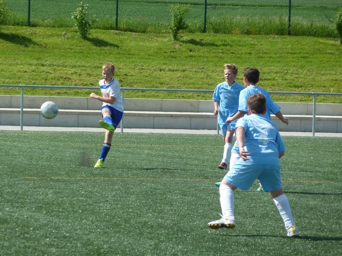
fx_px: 2964
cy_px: 128
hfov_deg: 6.6
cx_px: 171
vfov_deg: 5.0
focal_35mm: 300
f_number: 4.9
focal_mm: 49.2
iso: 160
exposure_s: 1/640
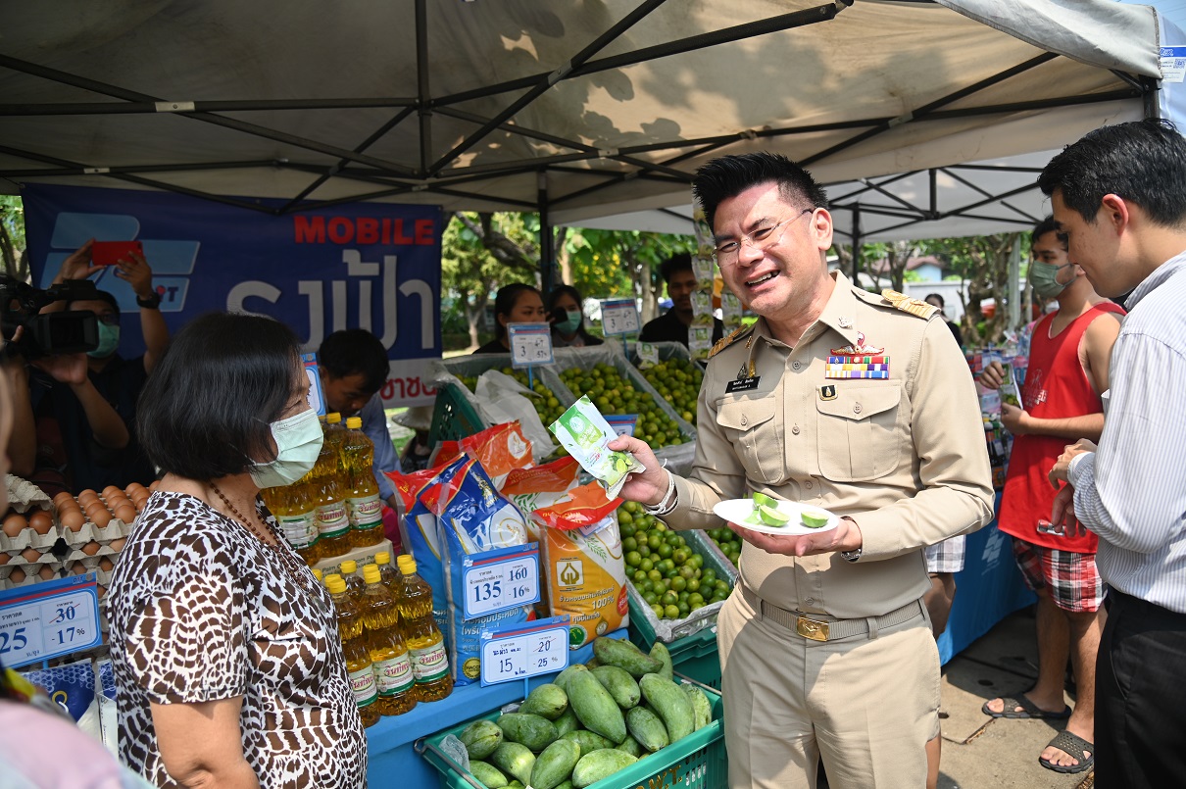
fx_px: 790
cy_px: 394
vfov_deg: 53.1
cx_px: 593
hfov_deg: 73.8
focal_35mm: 24
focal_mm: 24
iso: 100
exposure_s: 1/400
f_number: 4
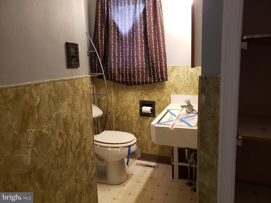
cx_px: 136
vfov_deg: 53.1
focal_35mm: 26
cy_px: 102
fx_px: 204
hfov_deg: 67.3
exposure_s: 1/60
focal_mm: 4.3
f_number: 2.4
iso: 320
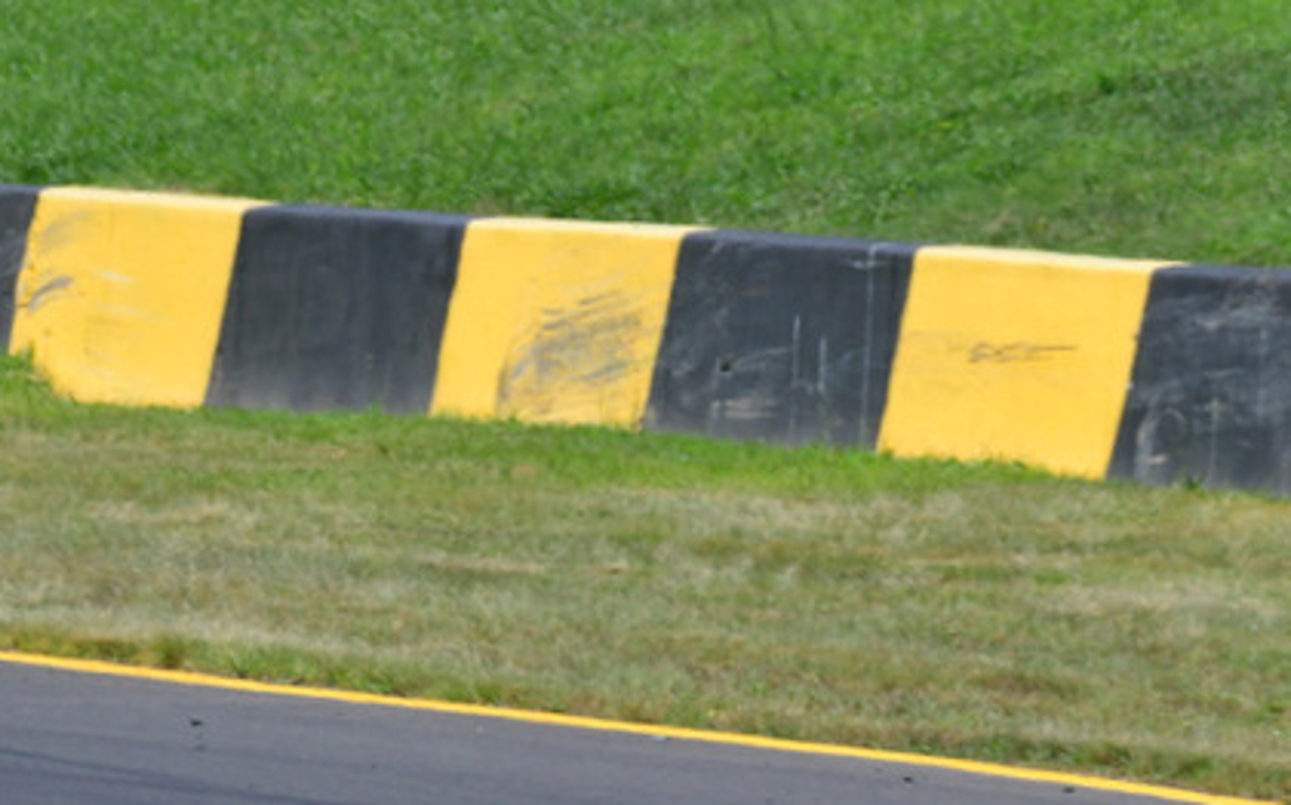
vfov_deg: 0.9
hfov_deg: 1.4
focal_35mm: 1458
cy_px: 799
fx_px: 51271
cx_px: 323
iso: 500
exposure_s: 1/640
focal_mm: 500
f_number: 14
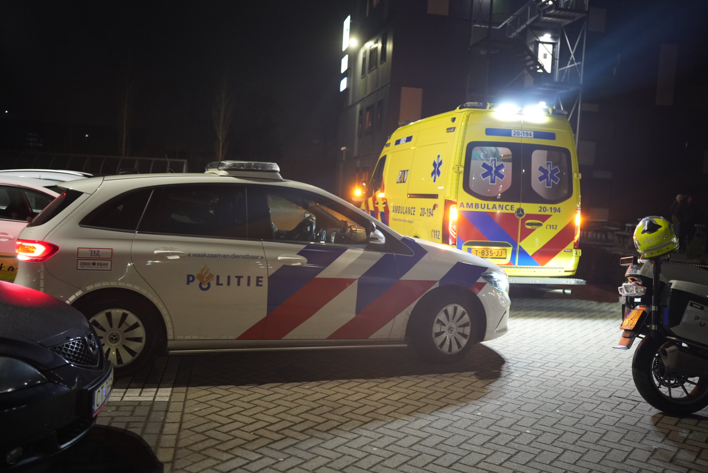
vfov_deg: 37.9
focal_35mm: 35
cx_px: 354
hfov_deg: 54.4
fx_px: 689
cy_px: 236
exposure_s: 1/40
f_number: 2
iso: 2500
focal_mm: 35
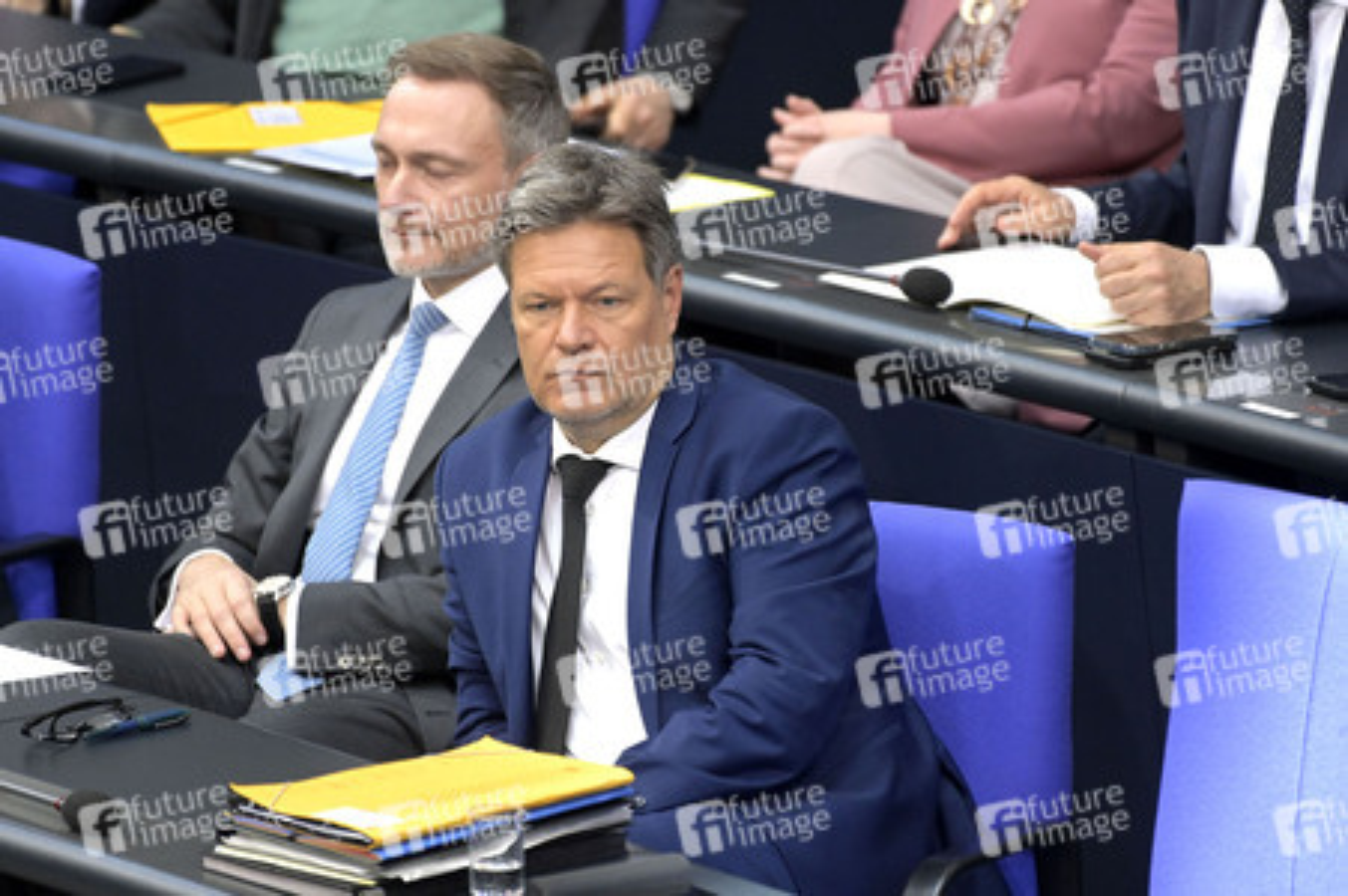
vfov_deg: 2.7
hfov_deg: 4.1
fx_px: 18708
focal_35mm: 500
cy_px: 448
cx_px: 674
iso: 6400
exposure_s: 1/400
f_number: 5.6
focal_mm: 500
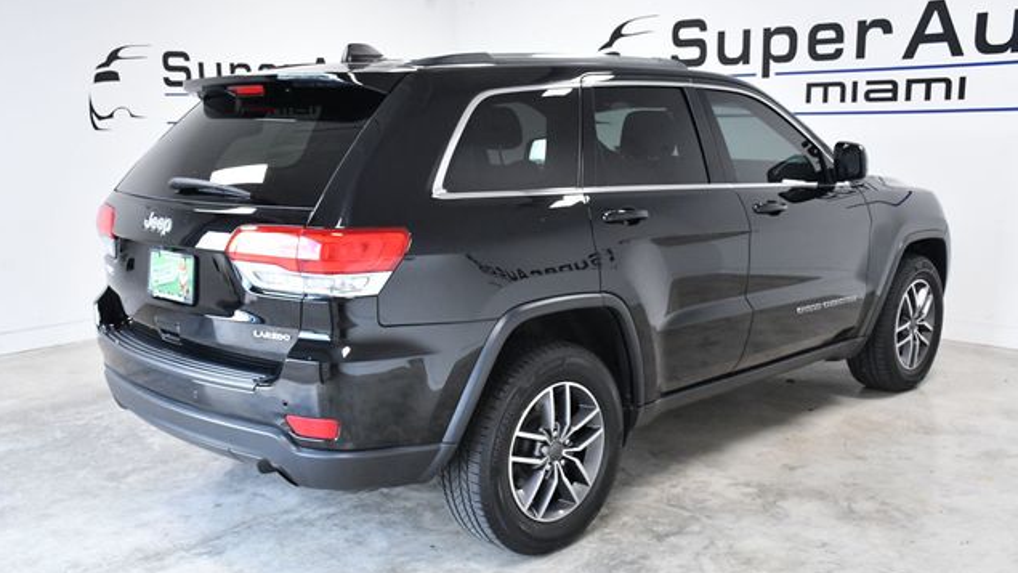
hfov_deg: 52.8
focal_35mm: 38
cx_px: 507
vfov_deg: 31.2
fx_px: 1026
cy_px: 305
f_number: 8
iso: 2500
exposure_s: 1/250
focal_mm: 24
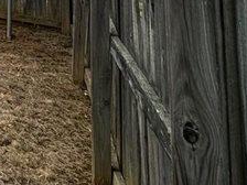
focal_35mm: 80
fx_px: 571
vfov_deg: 16.4
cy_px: -115
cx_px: -331
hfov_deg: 15.3
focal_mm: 2.22
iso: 40
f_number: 2.2
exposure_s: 1/924
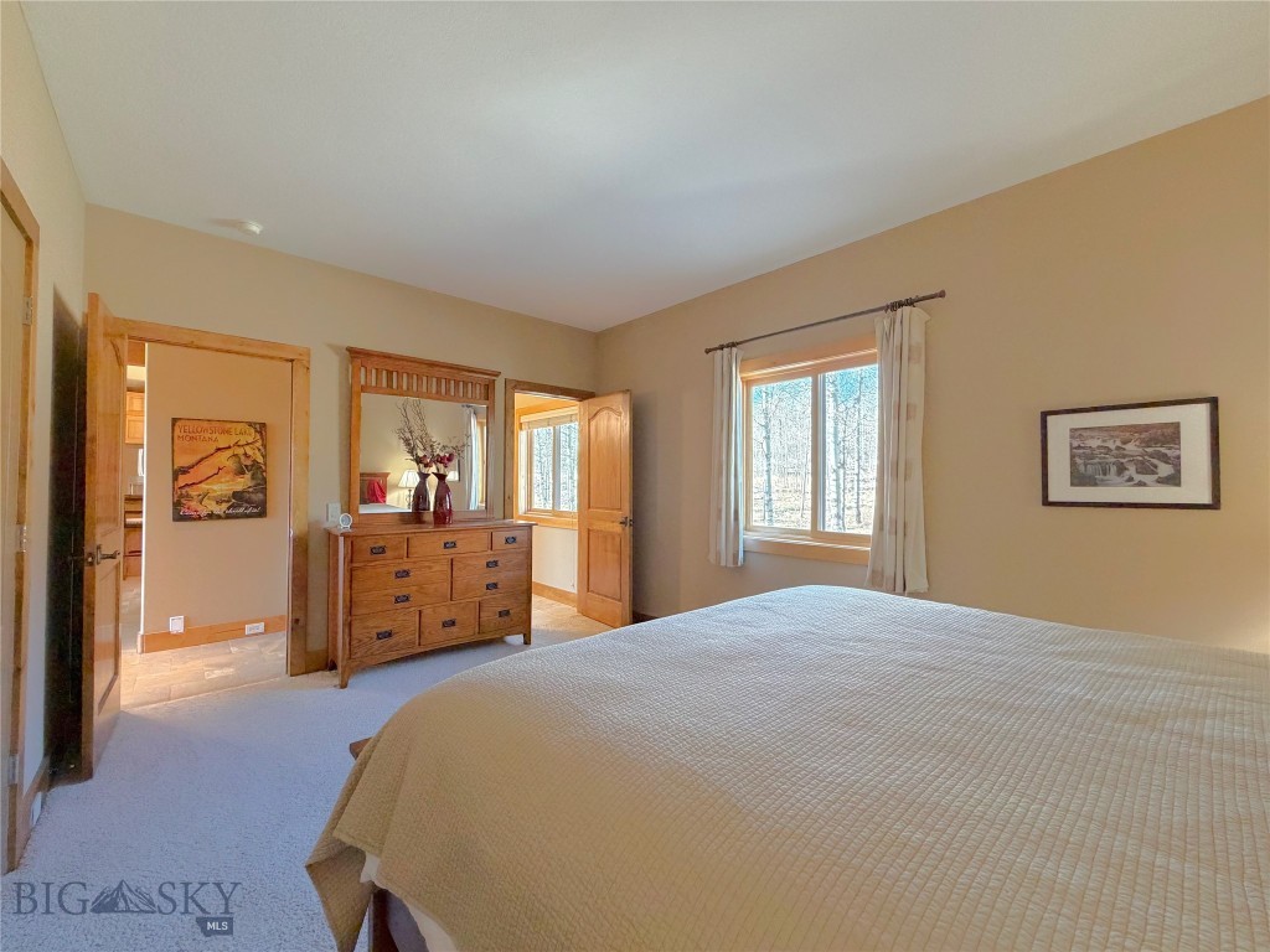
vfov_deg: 85.7
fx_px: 514
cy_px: 476
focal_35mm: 14
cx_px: 635
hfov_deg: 102.1
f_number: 2.2
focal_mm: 2.22
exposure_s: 1/60
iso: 400
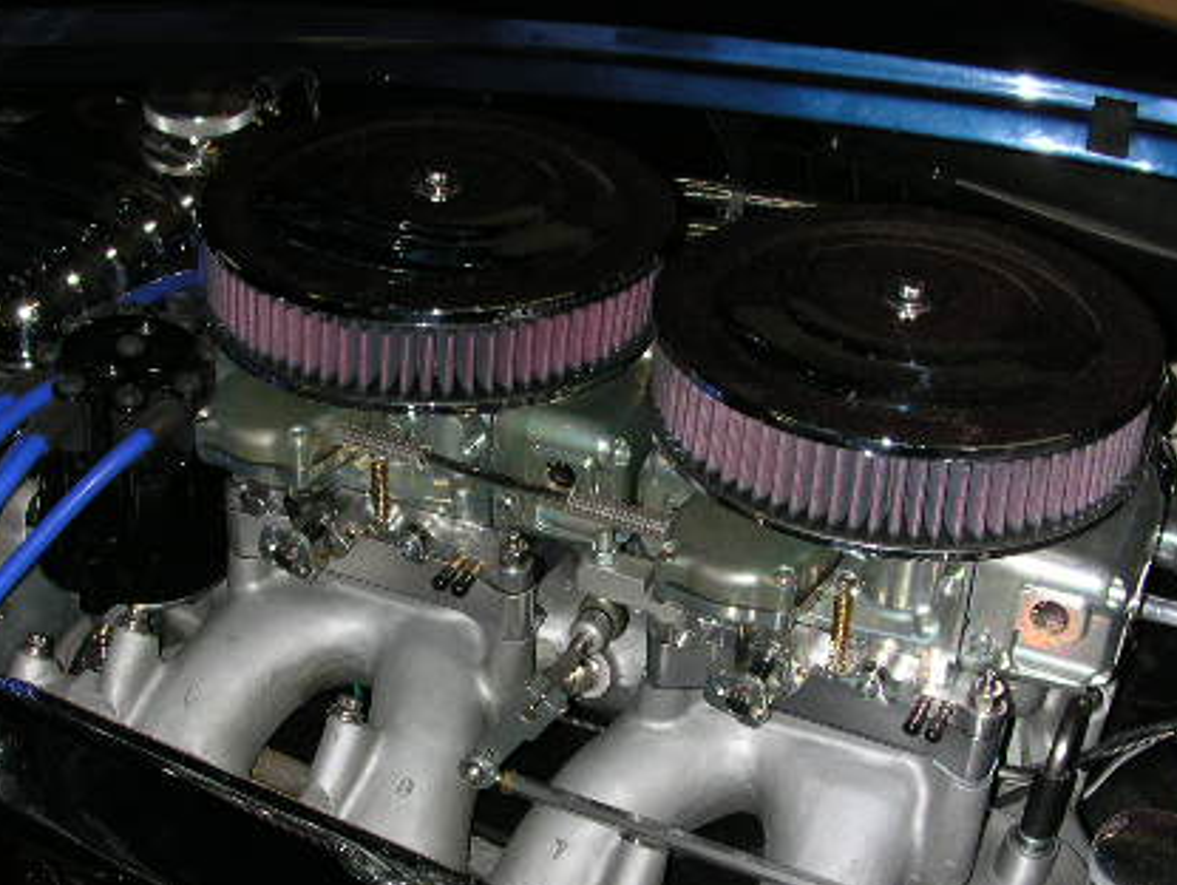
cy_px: 678
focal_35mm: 57
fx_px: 1940
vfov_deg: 25.4
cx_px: 615
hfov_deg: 33.7
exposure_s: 1/60
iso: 100
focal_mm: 5.6
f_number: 2.7
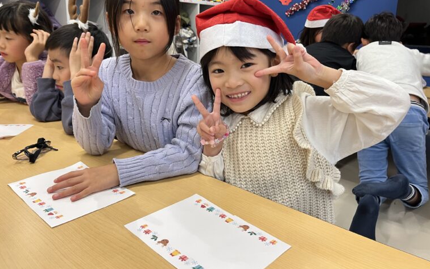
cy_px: 106
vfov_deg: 44.3
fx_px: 328
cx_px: 217
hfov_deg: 66.5
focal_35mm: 28
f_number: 1.6
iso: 125
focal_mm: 5.1
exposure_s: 1/94
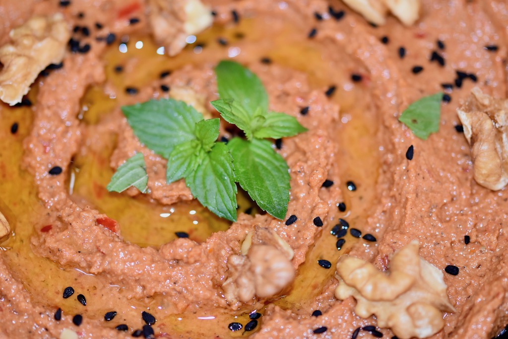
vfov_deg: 8.7
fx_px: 2223
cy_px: 170
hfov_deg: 13.0
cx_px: 254
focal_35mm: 158
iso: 1100
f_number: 3.5
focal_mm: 105
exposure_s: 1/60
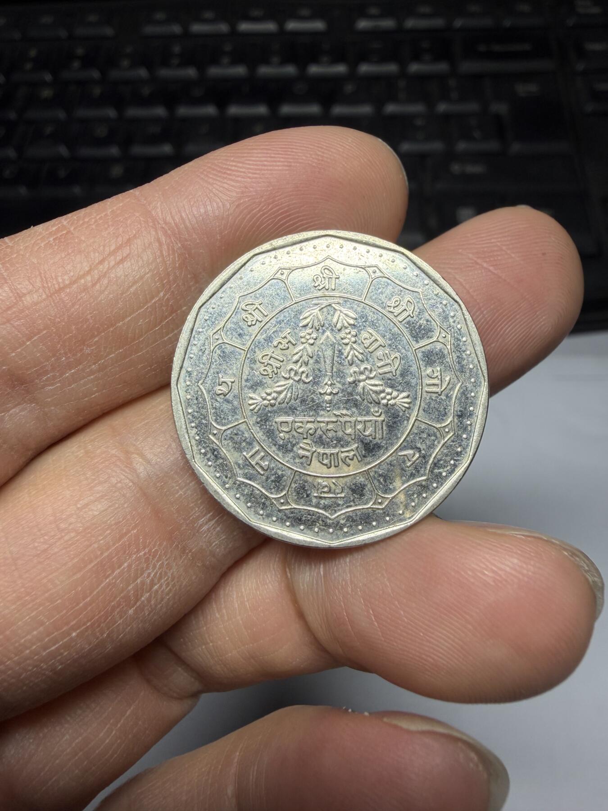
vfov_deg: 67.3
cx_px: 304
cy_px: 406
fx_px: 609
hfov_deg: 53.1
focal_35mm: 26
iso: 50
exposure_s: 1/121
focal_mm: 2.22
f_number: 2.2
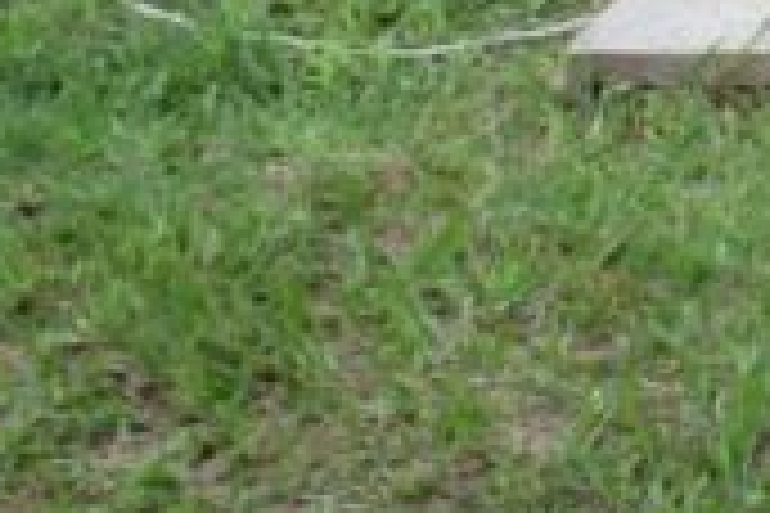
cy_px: 382
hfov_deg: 10.9
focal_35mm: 162
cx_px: 1801
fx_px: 3465
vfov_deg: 8.5
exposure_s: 1/200
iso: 400
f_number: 7.1
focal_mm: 18
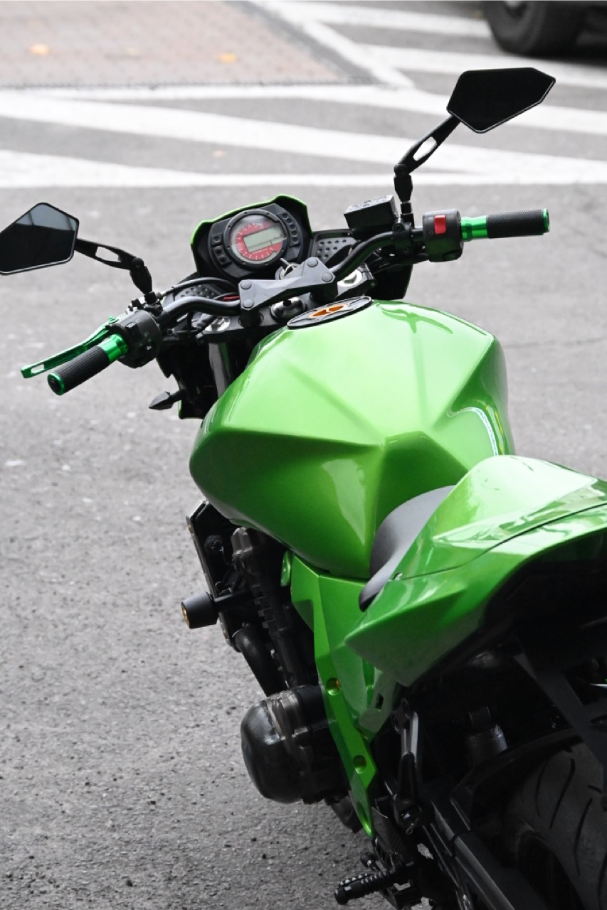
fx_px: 3415
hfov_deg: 10.2
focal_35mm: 135
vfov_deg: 15.2
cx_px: 304
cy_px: 455
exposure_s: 1/500
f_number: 6.3
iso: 8000
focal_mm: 90
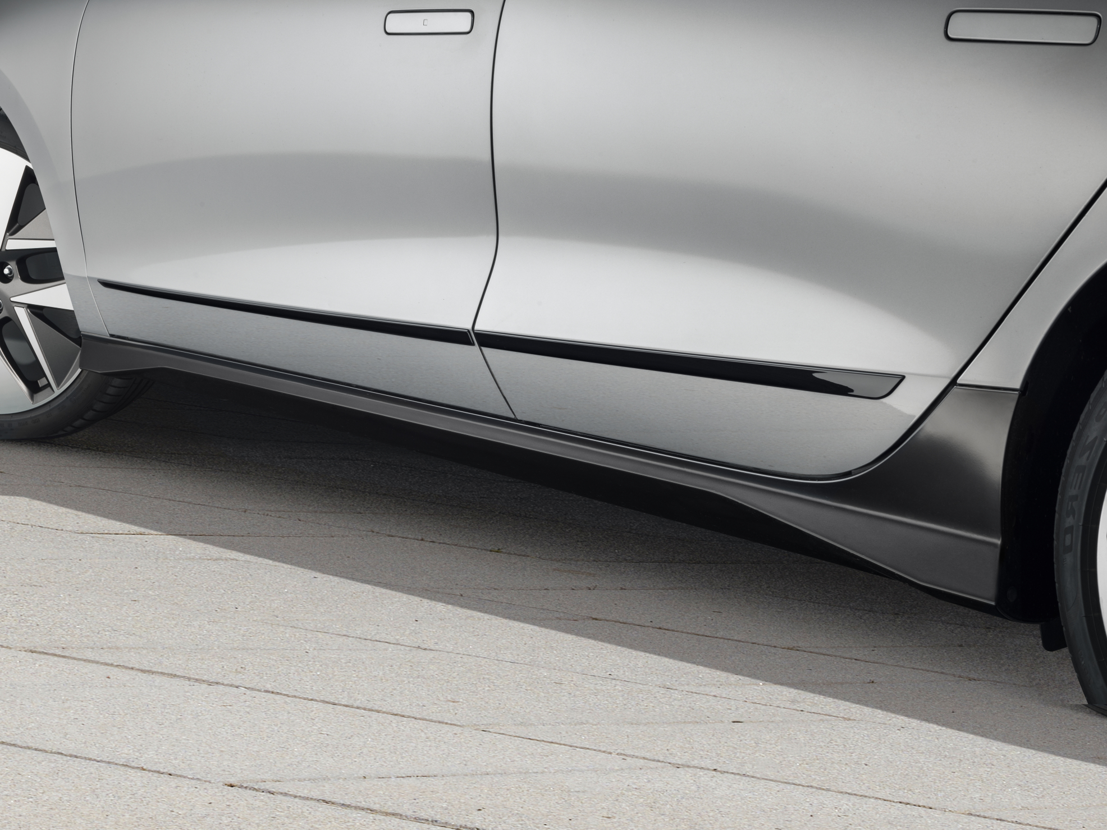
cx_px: 554
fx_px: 2143
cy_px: 415
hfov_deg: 29.0
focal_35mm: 67
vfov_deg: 21.9
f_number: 19
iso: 100
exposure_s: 1.4
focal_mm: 85
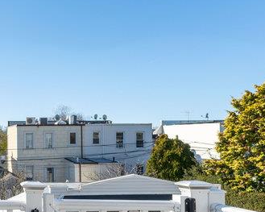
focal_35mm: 40
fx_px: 314
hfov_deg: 38.4
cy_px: 145
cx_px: -23
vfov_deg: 36.9
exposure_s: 1/8000
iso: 800
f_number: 8
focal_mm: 14
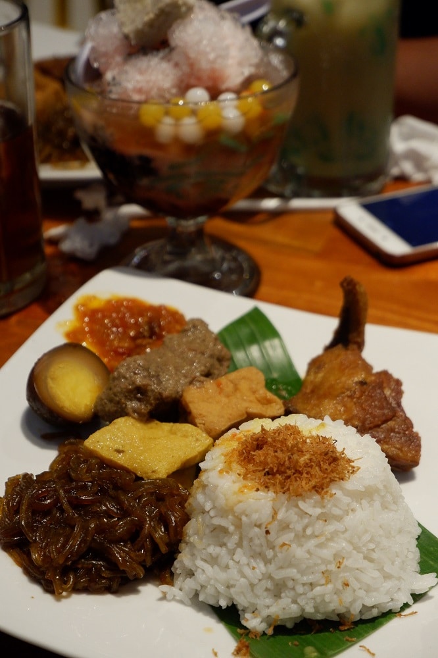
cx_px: 219
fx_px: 1242
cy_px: 329
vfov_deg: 29.7
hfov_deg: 20.0
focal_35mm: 68
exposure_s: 1/70
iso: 2500
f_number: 5.6
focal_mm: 45
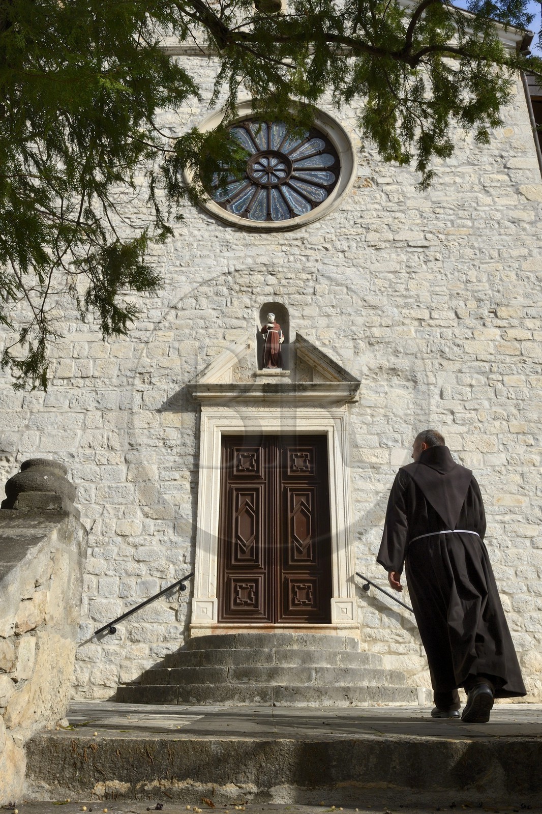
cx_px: 271
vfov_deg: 63.7
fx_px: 655
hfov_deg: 44.9
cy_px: 407
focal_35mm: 29
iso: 400
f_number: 18
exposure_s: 1/320
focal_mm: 29
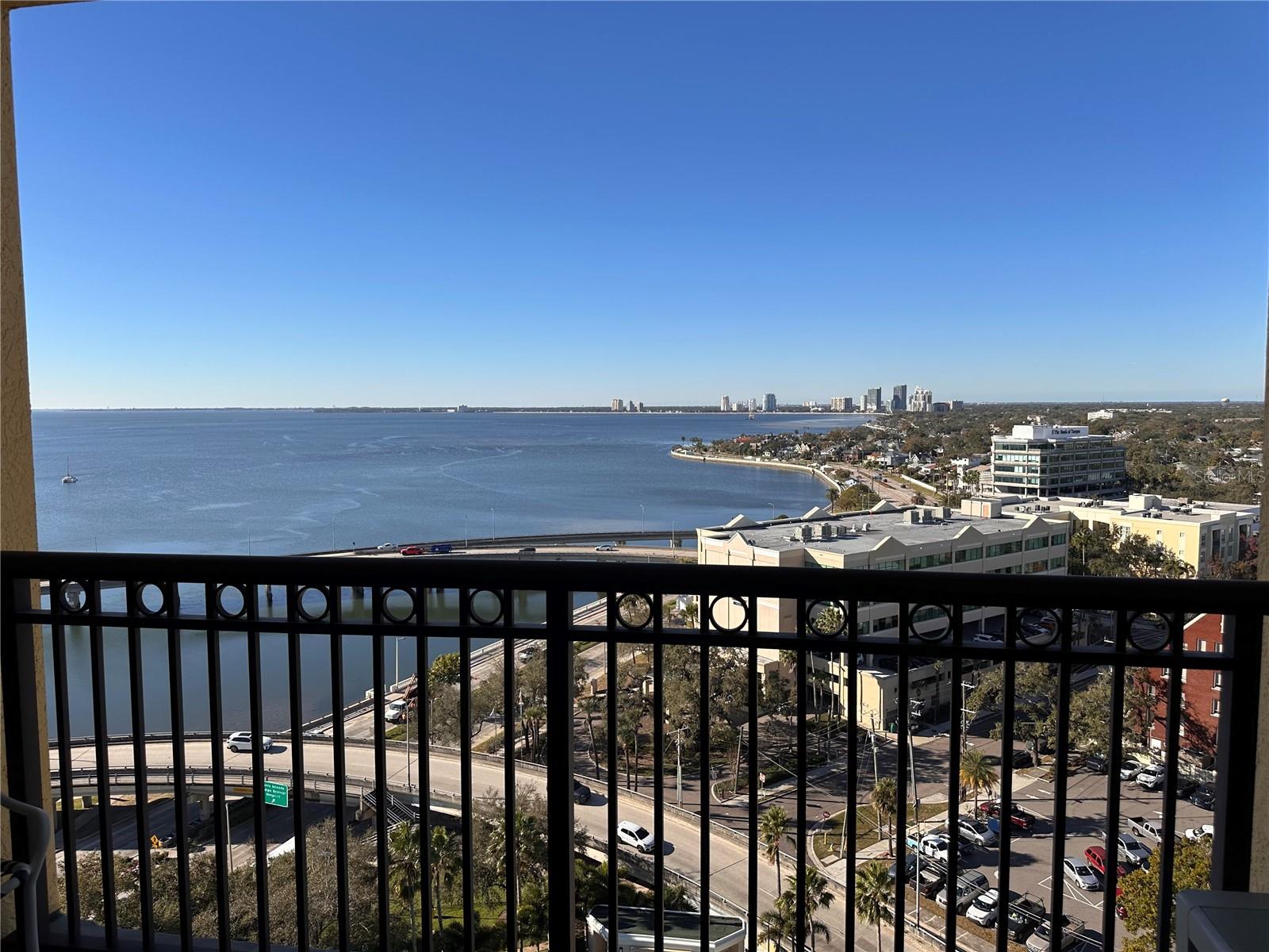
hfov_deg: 71.6
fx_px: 880
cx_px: 634
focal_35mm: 24
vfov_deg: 56.8
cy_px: 476
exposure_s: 1/5000
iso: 80
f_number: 1.78
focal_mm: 6.86
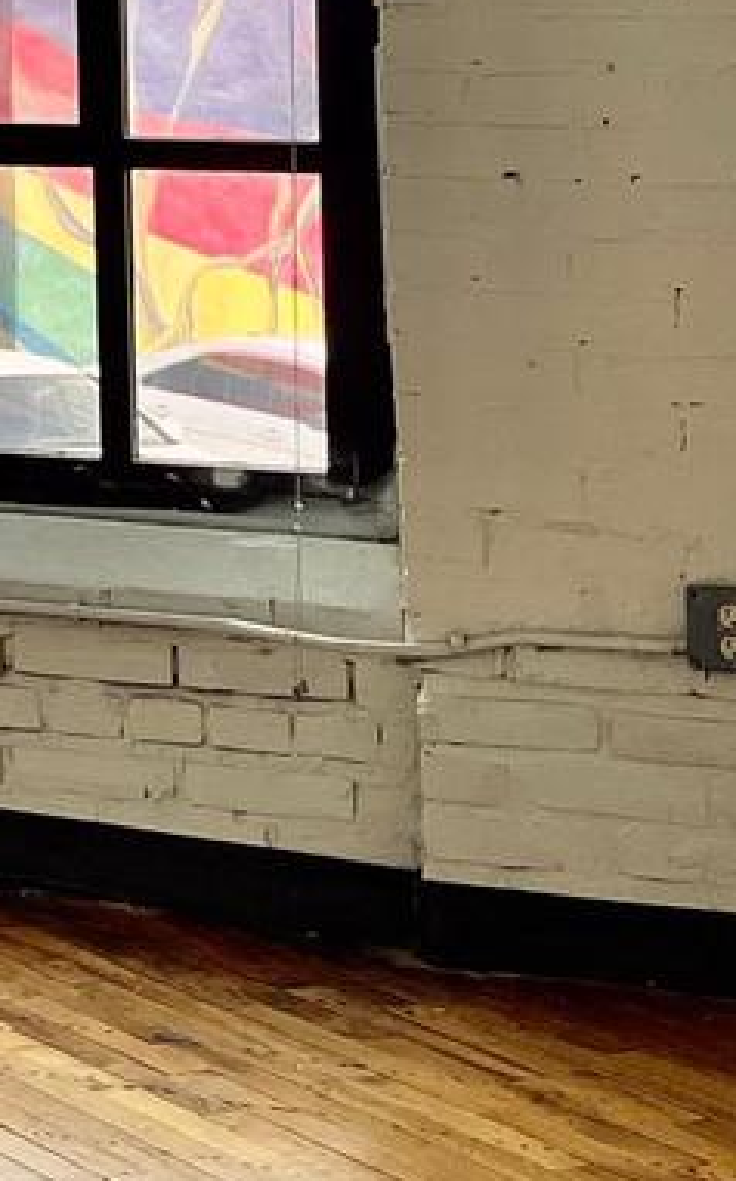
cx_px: -1262
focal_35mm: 104
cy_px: -155
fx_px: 3345
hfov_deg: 10.2
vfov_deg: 19.1
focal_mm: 5.1
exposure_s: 1/506
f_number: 1.6
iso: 50
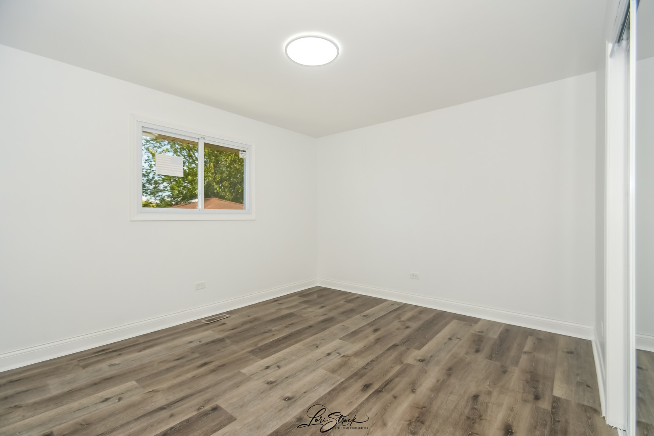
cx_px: 327
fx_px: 272
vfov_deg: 77.3
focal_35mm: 15
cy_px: 218
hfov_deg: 100.4
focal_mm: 10
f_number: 8
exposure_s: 1/1250
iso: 400
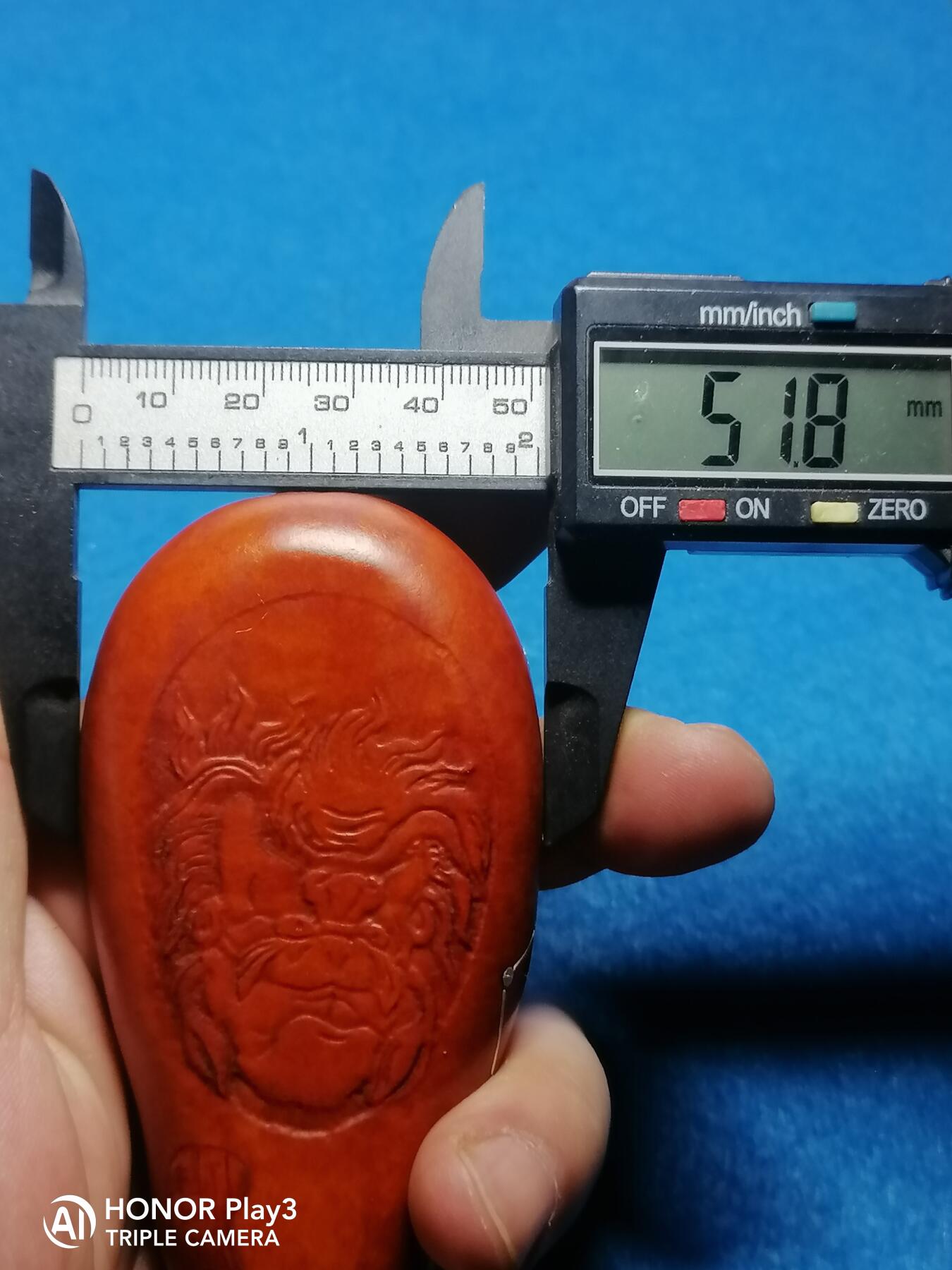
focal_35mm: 53
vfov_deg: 36.2
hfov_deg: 27.5
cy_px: 635
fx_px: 1943
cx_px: 476
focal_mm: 5.4
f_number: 1.8
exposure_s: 1/33.3
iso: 125
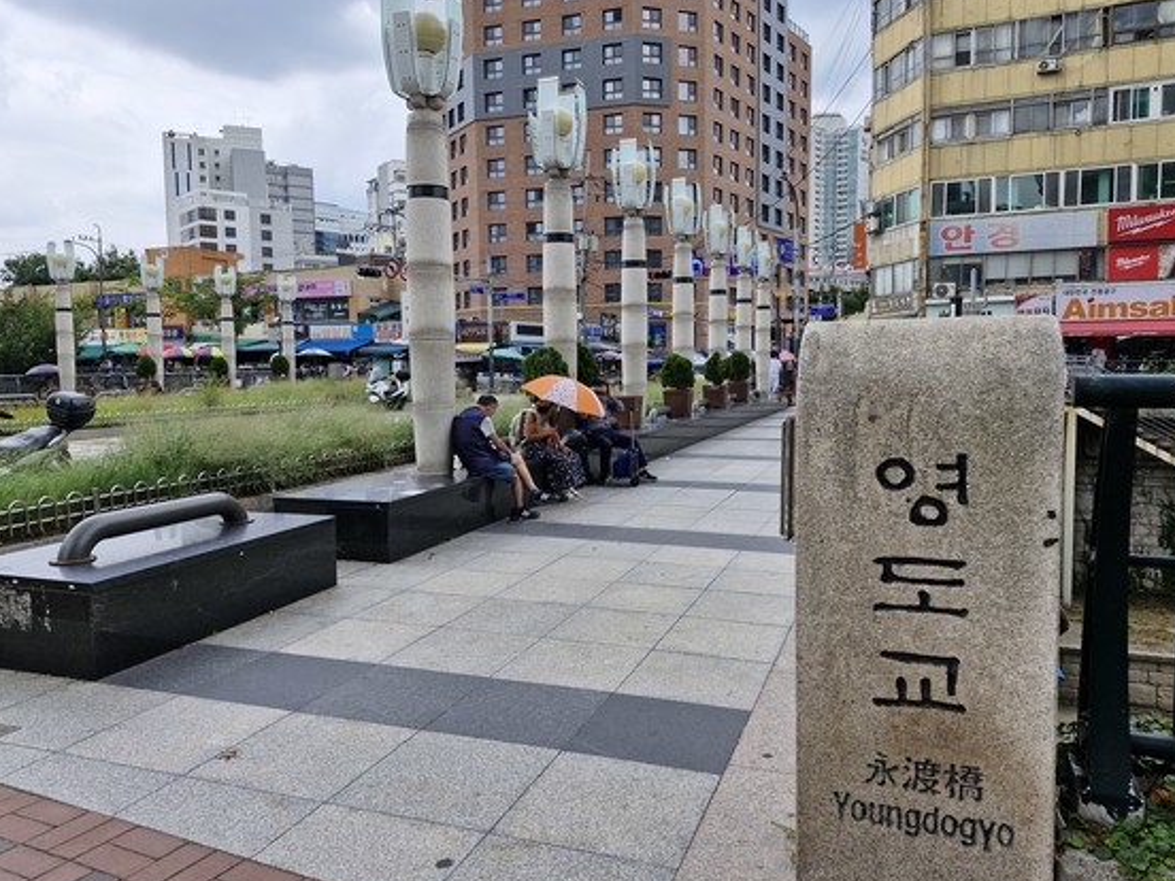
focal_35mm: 25
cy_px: 432
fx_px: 849
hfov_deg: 69.4
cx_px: 598
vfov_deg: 54.9
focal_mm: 5.54
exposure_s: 1/1048
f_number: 1.8
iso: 50
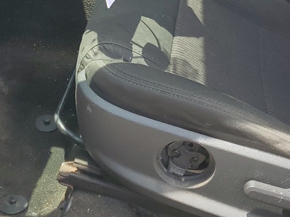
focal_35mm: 75
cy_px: -79
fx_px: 628
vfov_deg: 18.1
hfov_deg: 25.8
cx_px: 195
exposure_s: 1/769
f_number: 1.5
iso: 50
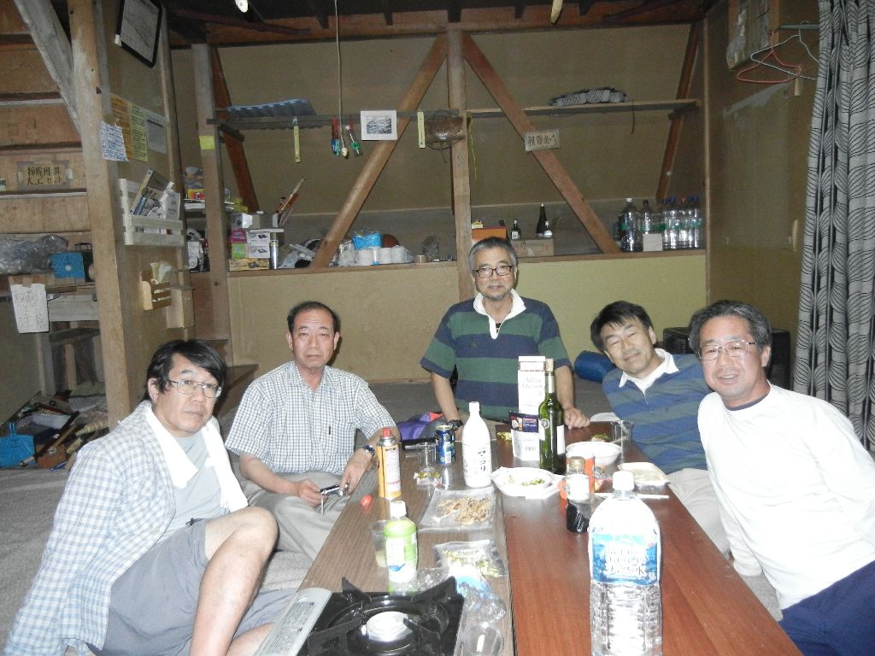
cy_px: 328
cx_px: 438
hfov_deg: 60.0
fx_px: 758
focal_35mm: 30
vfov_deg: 46.8
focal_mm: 5.4
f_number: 3.5
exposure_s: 1/30
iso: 800
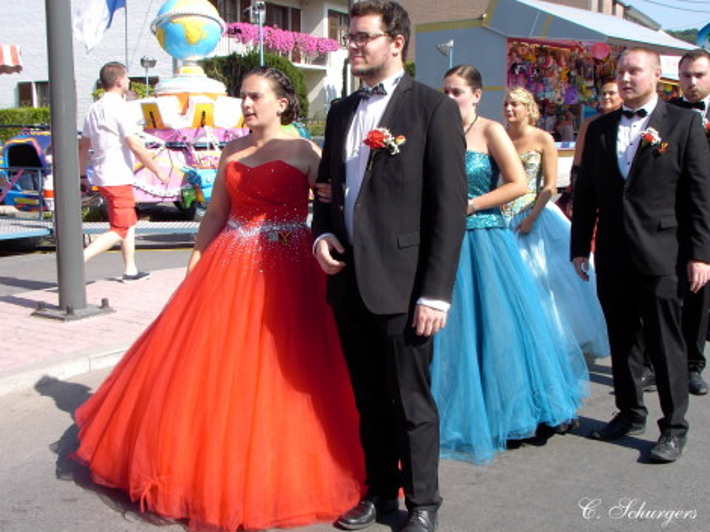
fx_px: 964
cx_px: 349
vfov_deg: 30.9
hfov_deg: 40.5
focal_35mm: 47
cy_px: 266
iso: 70
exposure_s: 1/240
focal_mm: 7.1
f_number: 4.5
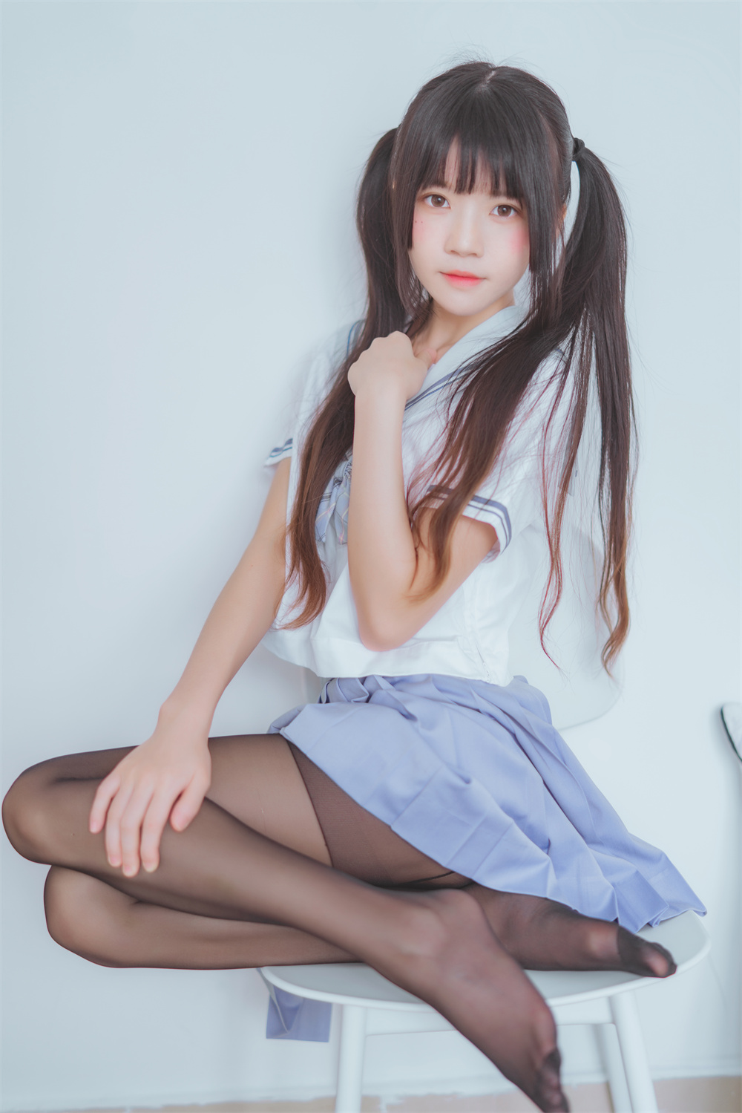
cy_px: 556
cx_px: 371
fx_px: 1545
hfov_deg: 27.0
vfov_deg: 39.6
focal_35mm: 50
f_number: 1.4
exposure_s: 1/100
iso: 125
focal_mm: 50
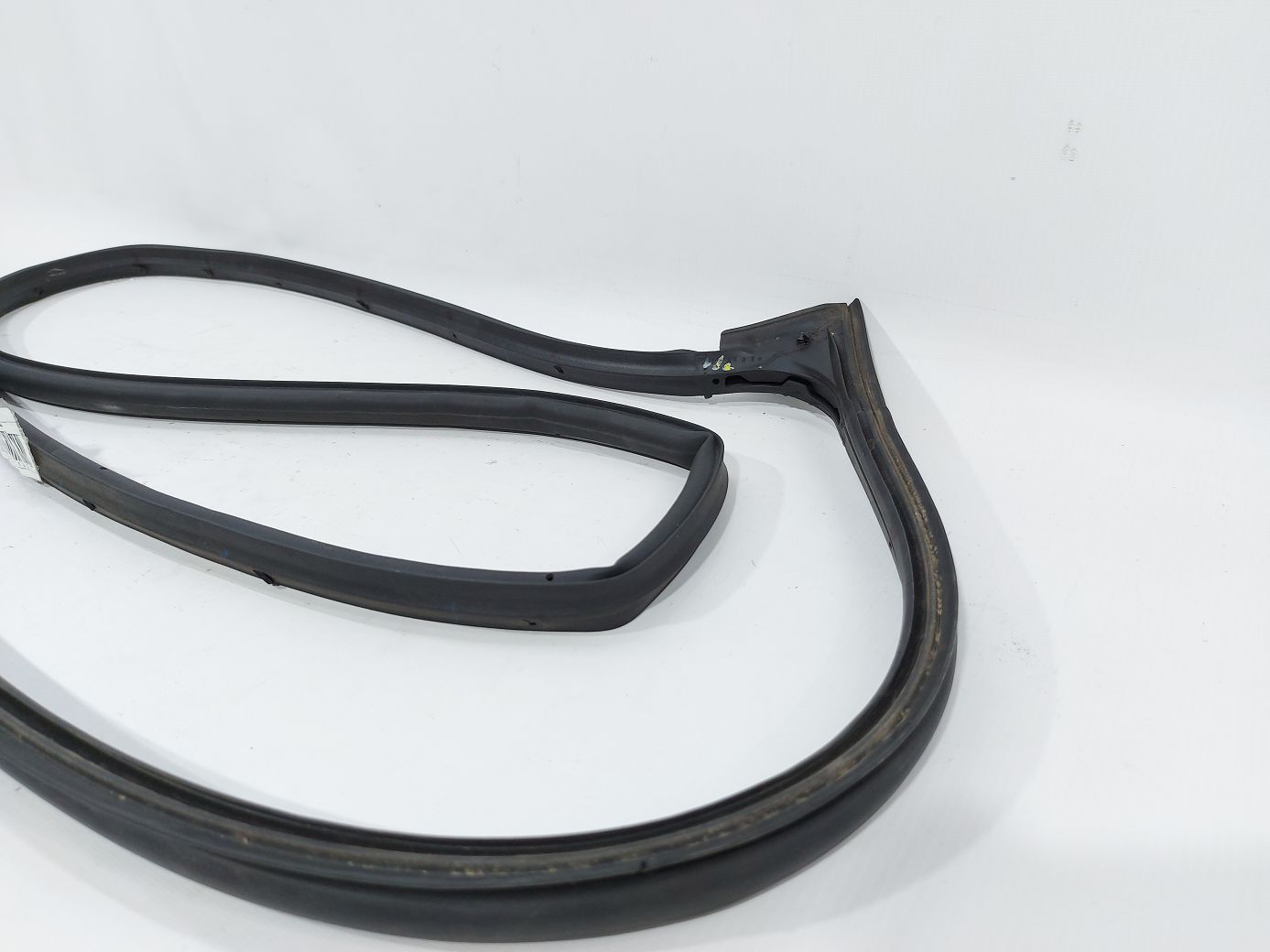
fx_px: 880
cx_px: 635
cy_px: 476
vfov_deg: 56.8
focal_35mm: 24
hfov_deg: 71.6
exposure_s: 1/50
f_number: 1.8
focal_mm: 5.23
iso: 50
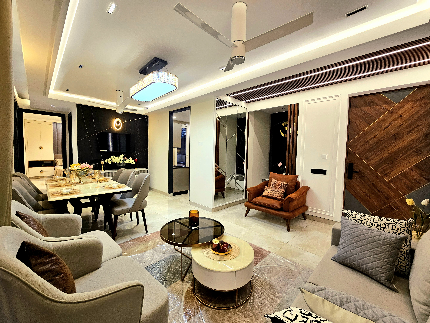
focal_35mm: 13
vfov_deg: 89.9
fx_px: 161
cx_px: 215
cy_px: 162
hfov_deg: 106.2
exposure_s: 1/100
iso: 80
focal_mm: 2.2
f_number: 2.2
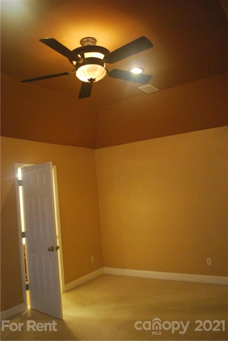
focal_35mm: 30
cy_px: 170
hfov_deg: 43.7
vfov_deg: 61.9
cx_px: 114
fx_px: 285
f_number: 3.8
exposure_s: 1/25
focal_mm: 20
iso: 1600
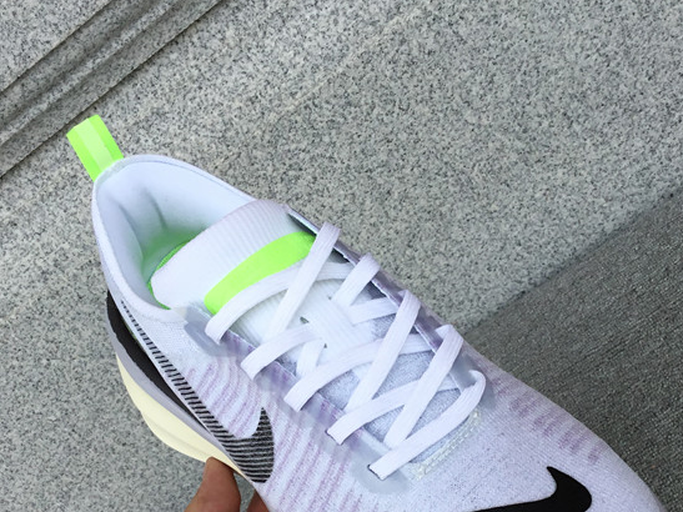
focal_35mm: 51
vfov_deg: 28.1
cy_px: 394
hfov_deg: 37.5
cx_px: 331
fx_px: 1006
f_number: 2.4
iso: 25
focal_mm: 3.3
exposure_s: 1/547
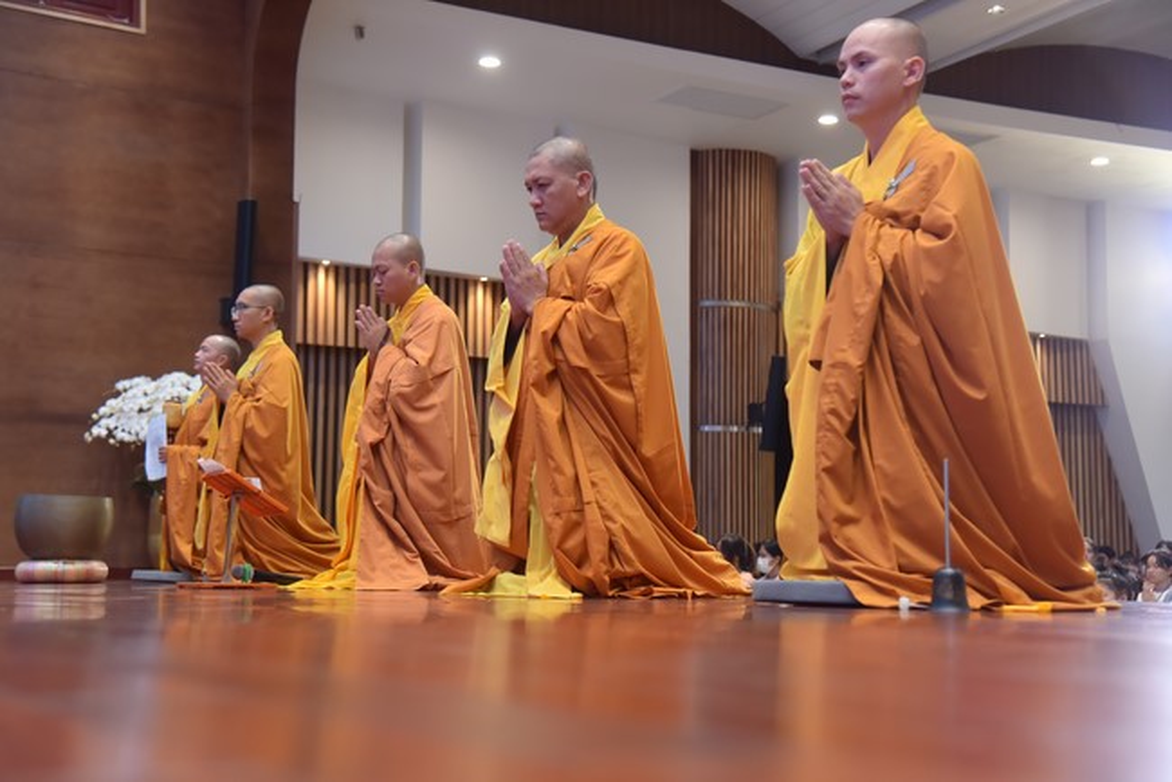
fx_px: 1628
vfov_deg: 27.0
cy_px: 391
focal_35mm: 50
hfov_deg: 39.6
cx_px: 586
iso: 1250
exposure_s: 1/160
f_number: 4.5
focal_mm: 50
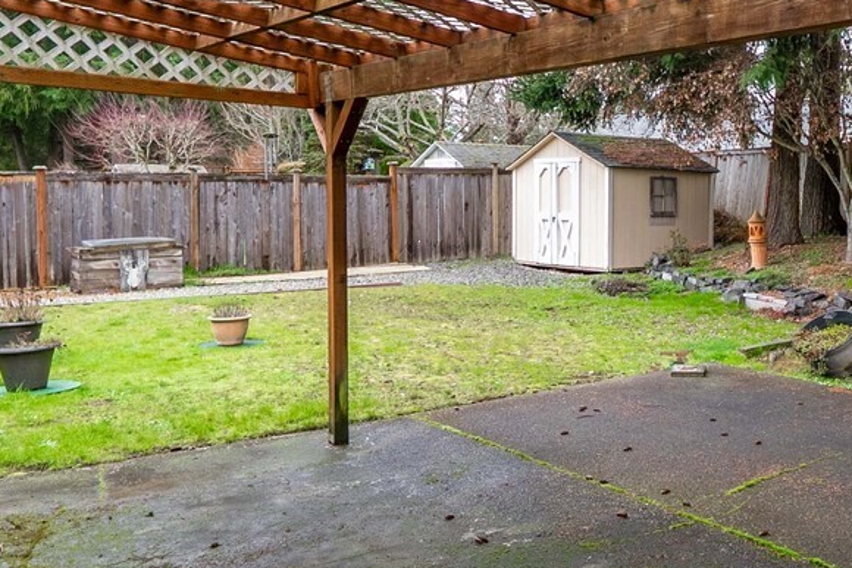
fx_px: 900
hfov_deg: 45.6
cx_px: 775
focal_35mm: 38
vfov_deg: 34.9
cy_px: 223
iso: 400
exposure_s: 1/30
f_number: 7.1
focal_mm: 13
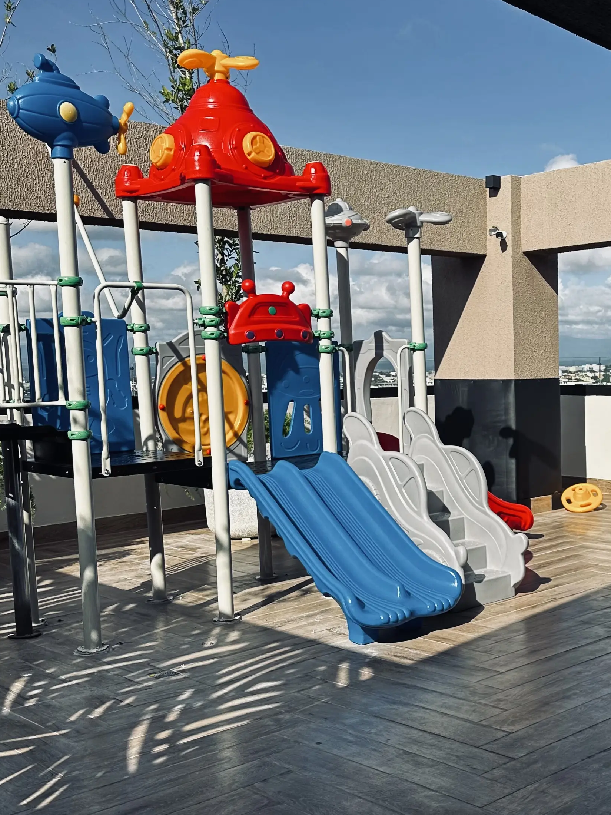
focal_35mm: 44
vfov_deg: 42.8
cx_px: 484
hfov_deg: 32.0
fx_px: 1036
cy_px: 476
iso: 80
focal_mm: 6.86
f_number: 1.78
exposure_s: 1/5000
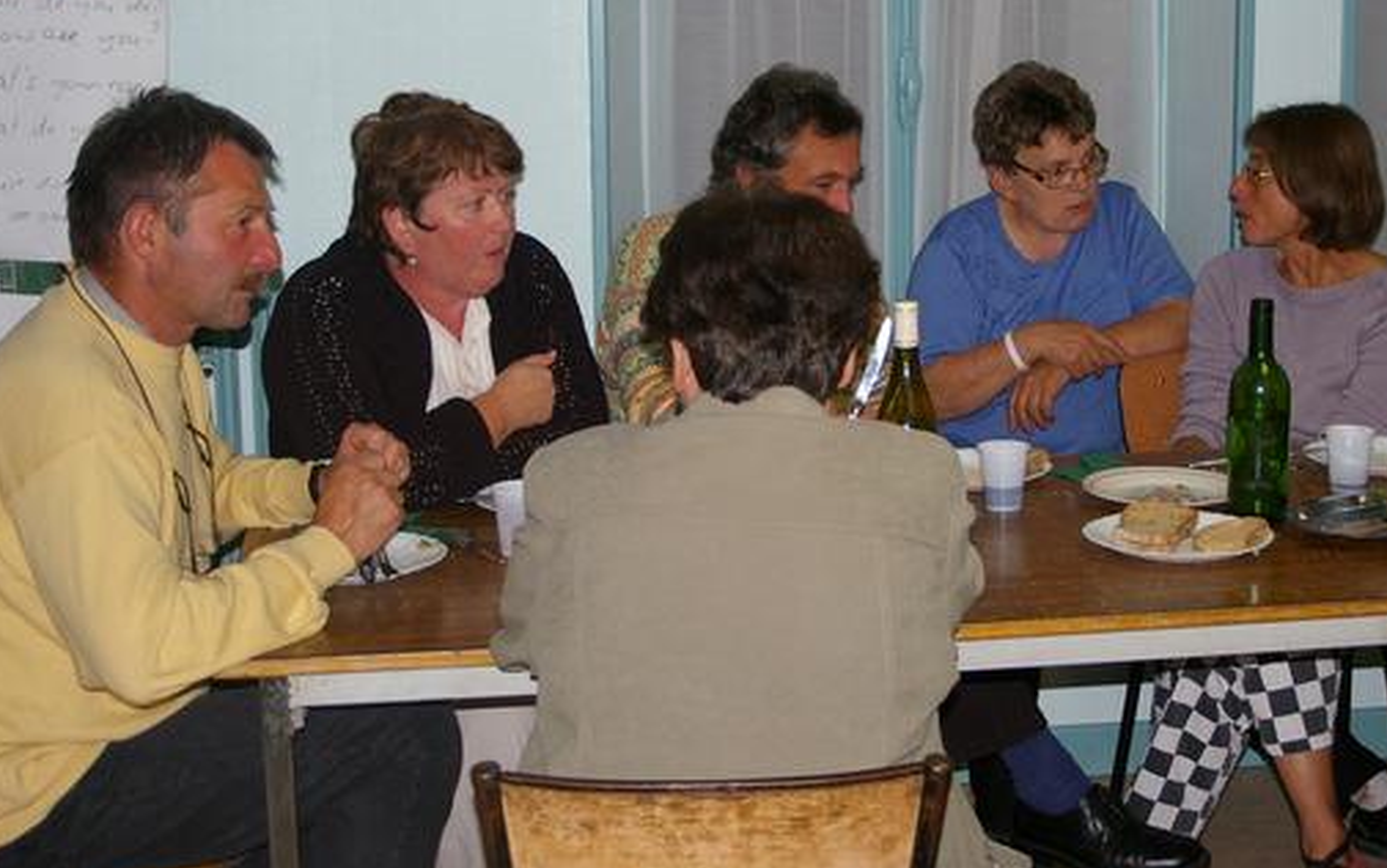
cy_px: 336
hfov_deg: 32.9
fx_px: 2344
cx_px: 772
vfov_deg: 20.9
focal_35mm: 62
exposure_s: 1/45
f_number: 4.5
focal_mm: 32
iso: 200
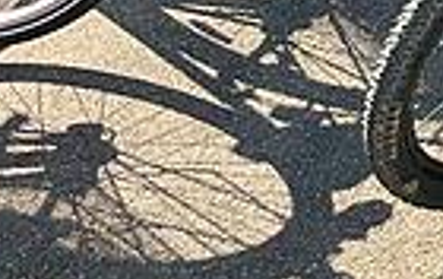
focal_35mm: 176
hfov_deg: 11.4
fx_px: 2128
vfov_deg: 7.0
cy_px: -398
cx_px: 660
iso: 32
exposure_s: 1/471
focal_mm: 3.99
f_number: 1.8
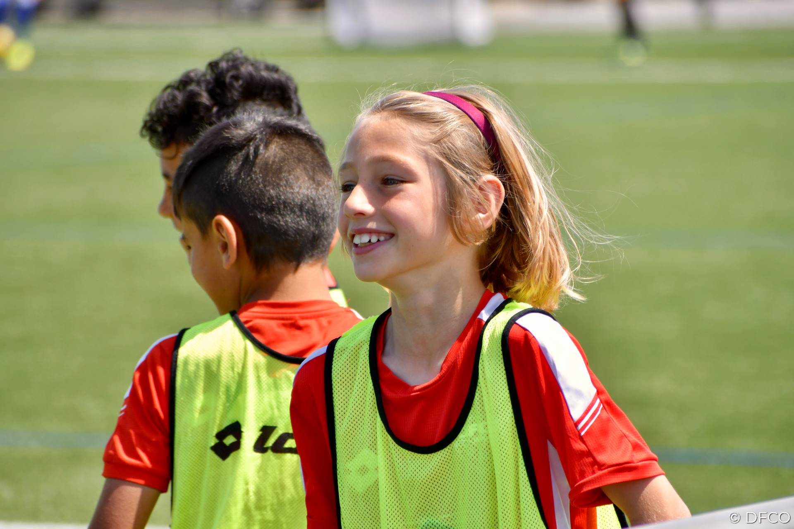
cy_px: 264
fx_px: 7939
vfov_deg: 3.8
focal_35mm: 360
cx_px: 397
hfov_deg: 5.7
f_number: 7.1
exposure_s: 1/500
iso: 200
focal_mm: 240
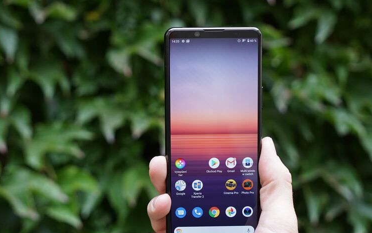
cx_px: 204
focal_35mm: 43
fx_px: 436
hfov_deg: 46.2
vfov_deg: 29.8
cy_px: 135
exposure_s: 1/250
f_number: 4
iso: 800
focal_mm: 38
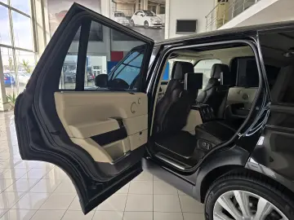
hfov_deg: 73.9
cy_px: 110
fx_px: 195
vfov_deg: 58.9
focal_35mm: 23
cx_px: 147
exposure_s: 1/180
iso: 80
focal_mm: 6.3
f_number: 1.7
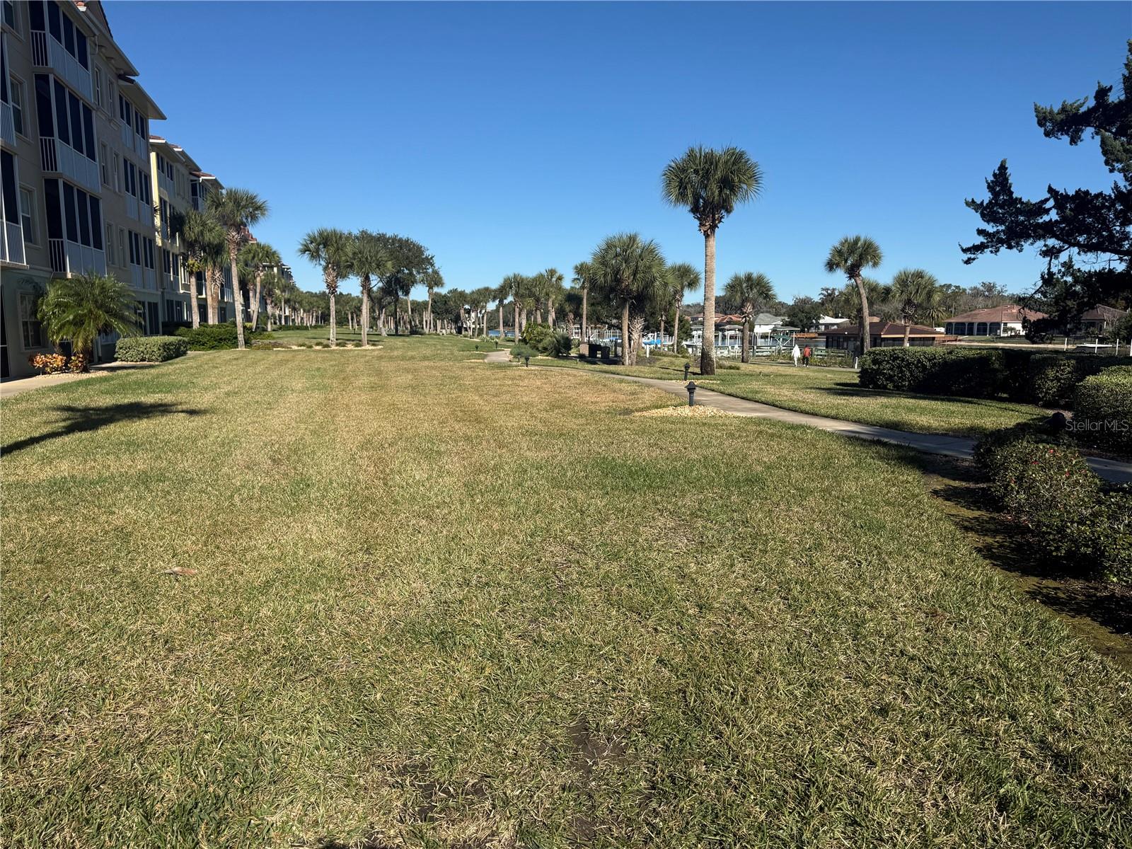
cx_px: 566
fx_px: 785
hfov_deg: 71.6
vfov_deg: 56.8
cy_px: 424
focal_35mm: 24
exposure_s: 1/5714
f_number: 1.78
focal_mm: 6.76
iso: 80
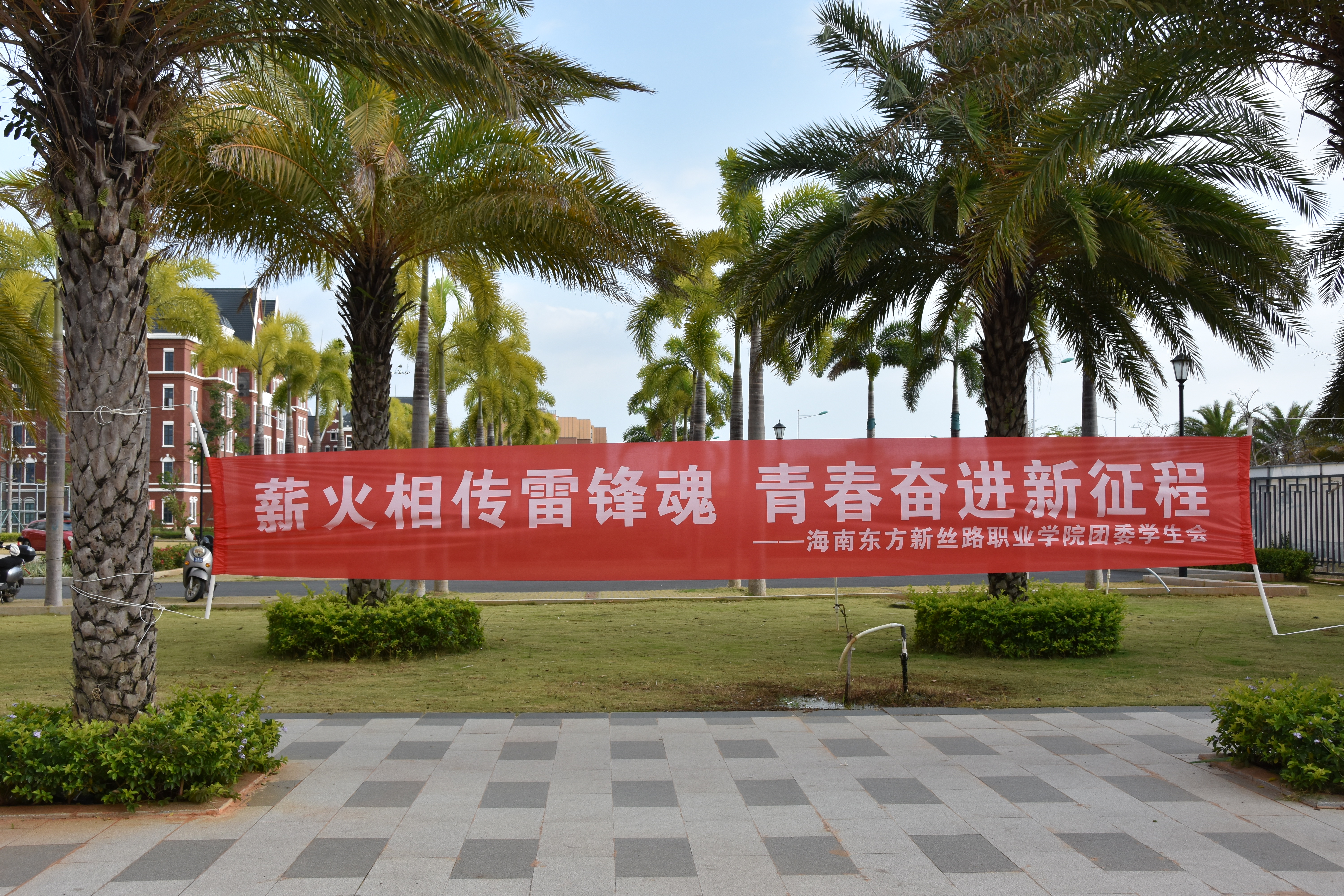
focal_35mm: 36
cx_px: 672
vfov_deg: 36.9
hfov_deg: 53.1
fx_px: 1344
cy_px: 448
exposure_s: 1/500
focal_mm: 24
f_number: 8
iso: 360
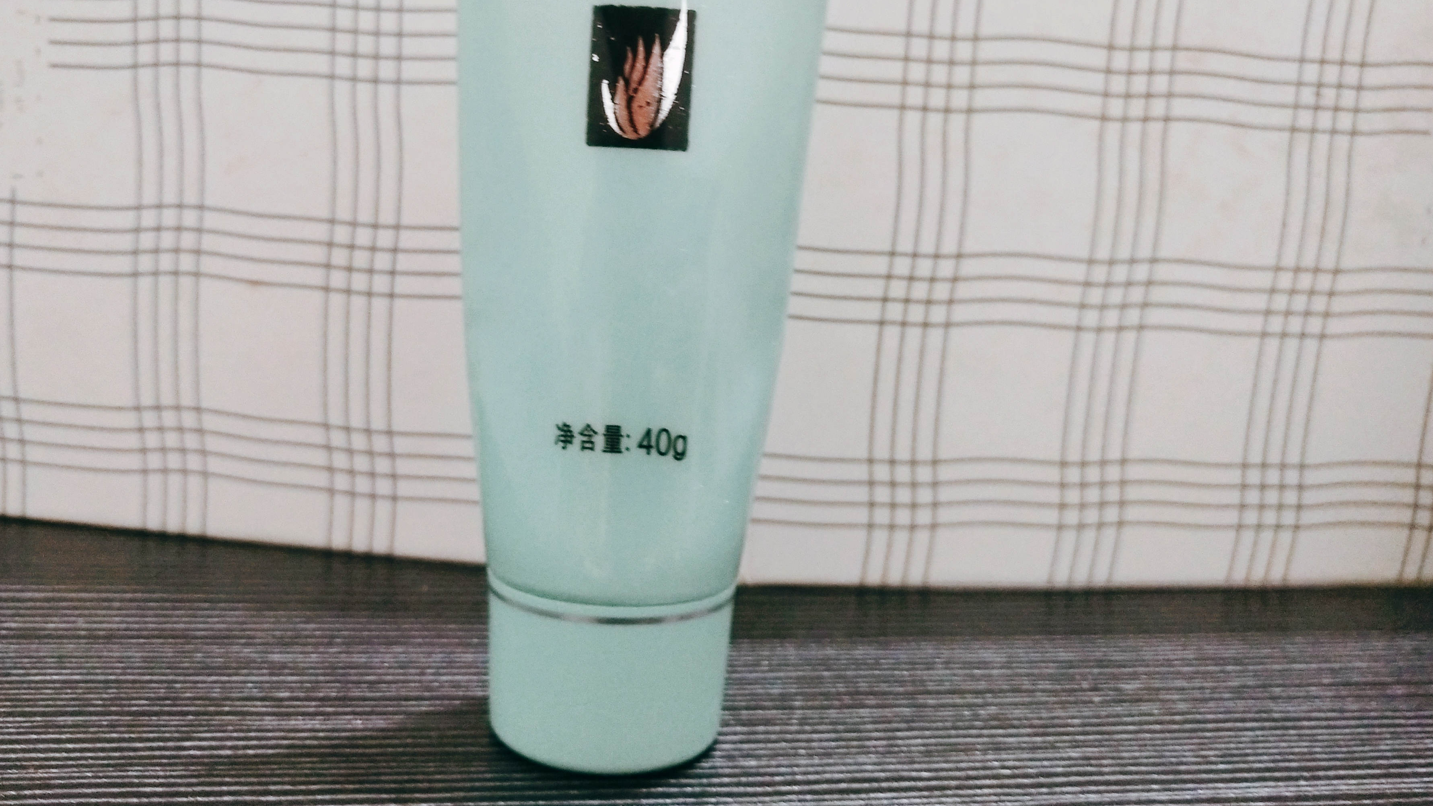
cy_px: 300
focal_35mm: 37
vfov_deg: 31.8
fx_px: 1406
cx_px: 666
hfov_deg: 54.0
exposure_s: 1/33.3
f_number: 1.8
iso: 357
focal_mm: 3.95
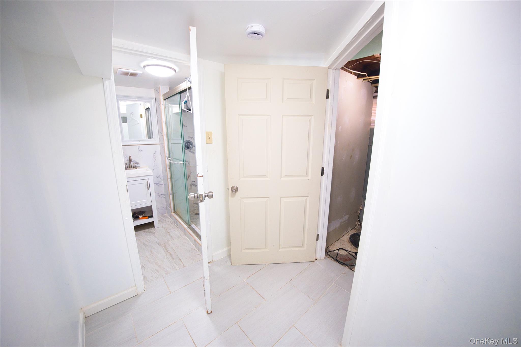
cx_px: 260
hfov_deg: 112.6
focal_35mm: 12
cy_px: 174
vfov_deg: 90.0
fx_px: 174
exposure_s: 1/125
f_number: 2.8
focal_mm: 8
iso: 1000
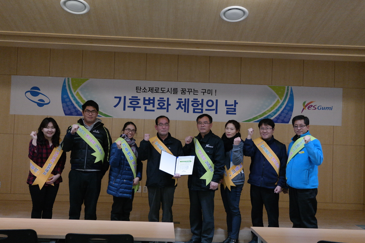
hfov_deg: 53.1
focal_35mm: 36
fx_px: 365
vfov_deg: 36.9
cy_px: 122
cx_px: 182
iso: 1600
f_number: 4
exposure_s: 1/50
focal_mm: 24
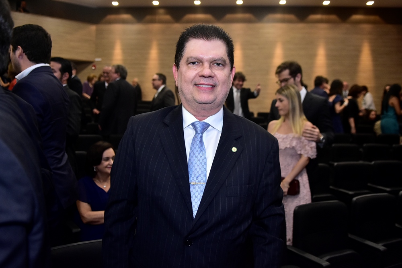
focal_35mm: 46
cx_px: 201
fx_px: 519
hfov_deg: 42.3
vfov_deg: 29.0
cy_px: 134
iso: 1250
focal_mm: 31
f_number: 7.1
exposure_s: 1/200
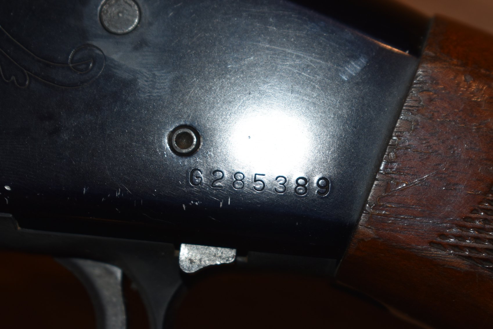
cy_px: 164
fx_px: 1131
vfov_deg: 16.6
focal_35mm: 82
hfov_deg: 24.6
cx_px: 246
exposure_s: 1/60
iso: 180
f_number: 5.6
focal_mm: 55
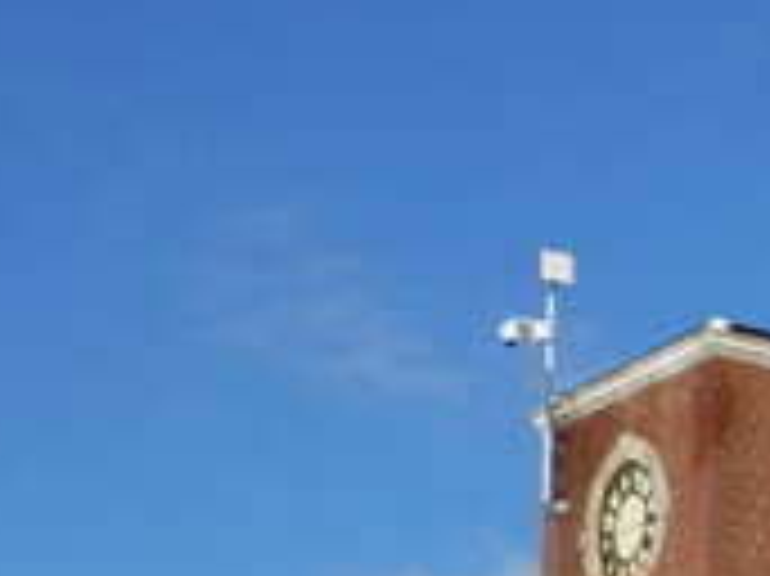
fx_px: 4579
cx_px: 1729
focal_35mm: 206
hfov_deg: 8.9
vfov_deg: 6.8
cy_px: 1336
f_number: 3.9
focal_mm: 7.8
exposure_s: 1/1000
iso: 80
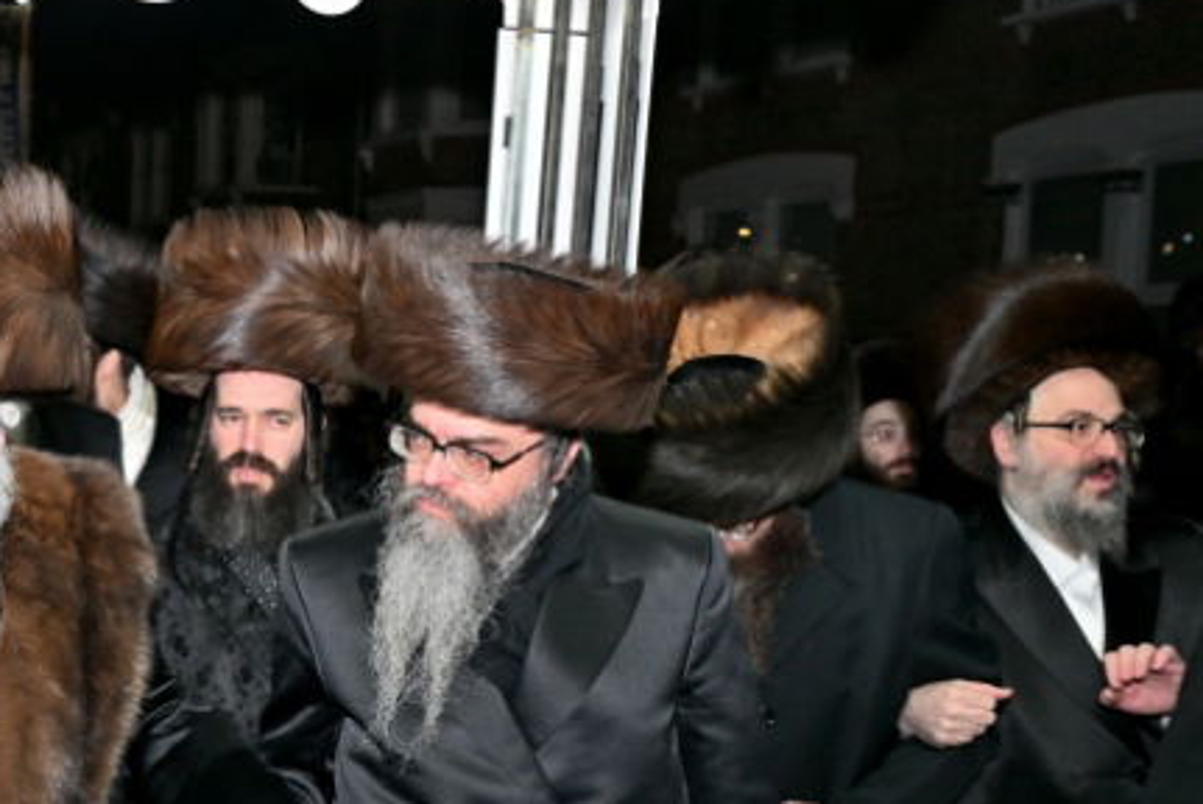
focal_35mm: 57
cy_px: 512
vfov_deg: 23.7
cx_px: -25
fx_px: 1906
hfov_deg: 32.0
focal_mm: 24
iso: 320
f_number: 4
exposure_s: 1/200
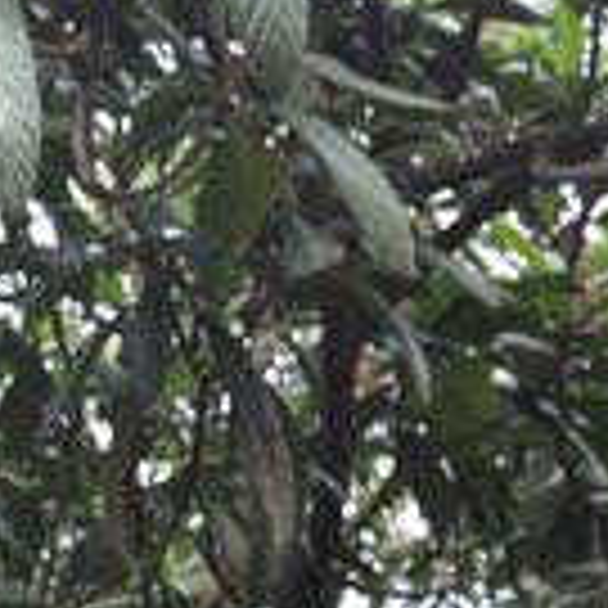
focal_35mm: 104
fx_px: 2067
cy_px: 617
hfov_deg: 15.3
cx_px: -338
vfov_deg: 16.4
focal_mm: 22
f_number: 5.6
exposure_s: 1/30
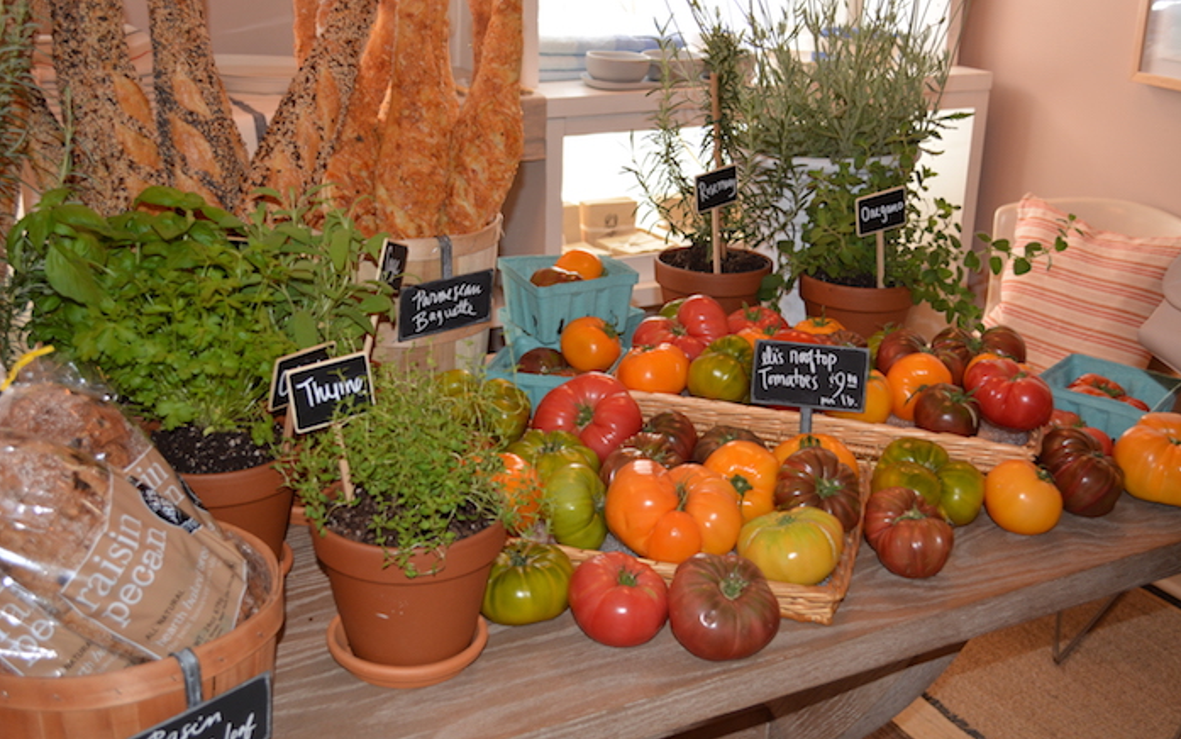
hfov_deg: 44.8
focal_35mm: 45
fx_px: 1433
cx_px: 591
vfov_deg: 28.9
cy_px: 353
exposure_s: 1/60
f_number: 4.5
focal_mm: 29
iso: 800
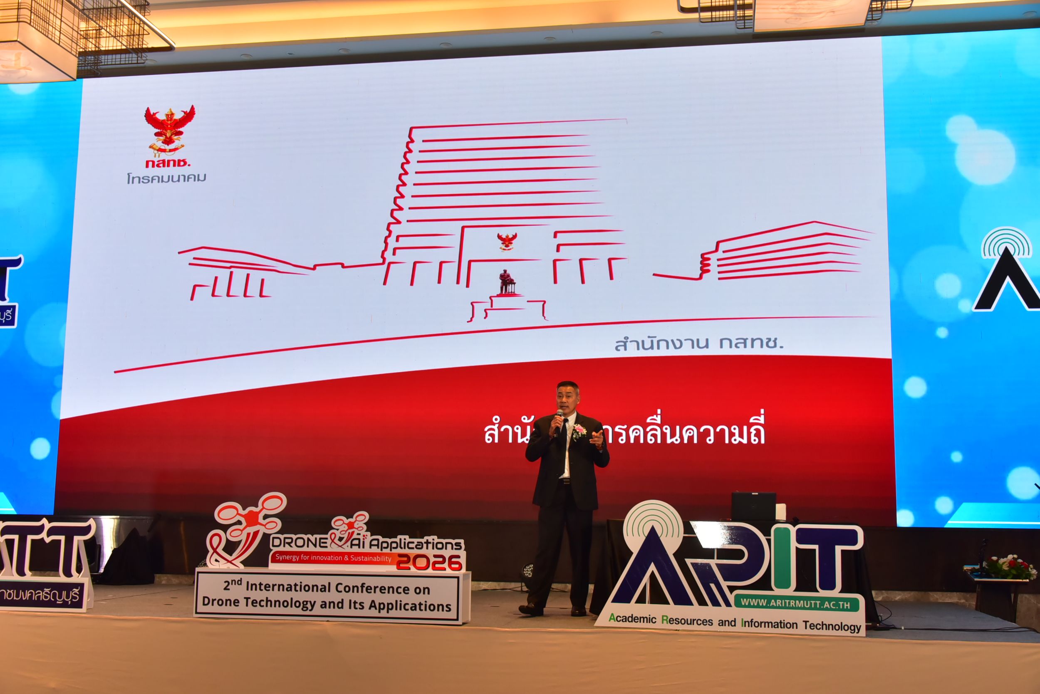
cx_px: 520
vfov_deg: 35.1
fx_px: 1098
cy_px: 347
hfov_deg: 50.7
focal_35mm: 38
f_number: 6.3
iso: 1600
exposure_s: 1/160
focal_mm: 38
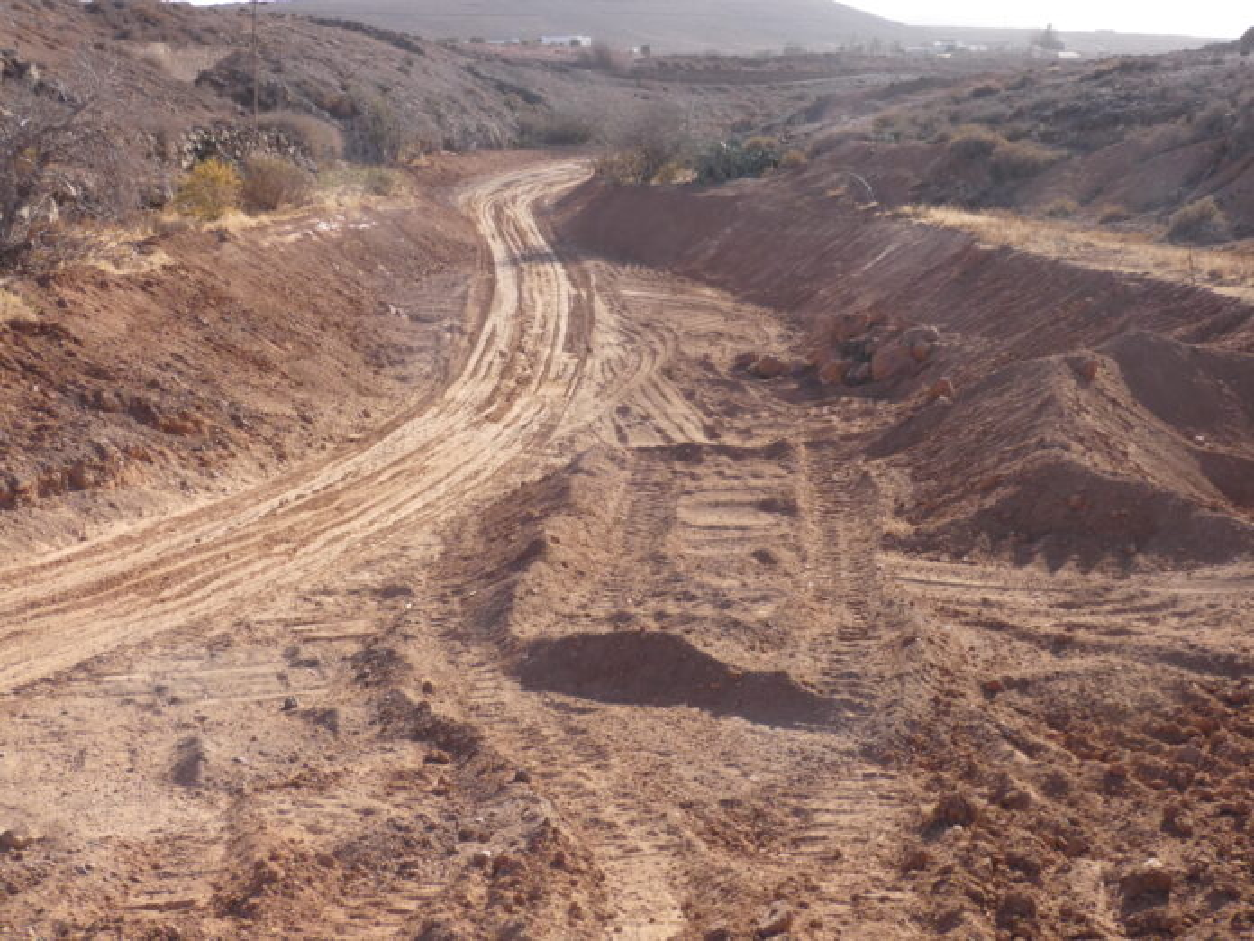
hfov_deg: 47.9
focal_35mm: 39
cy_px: 470
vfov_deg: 36.8
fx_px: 1413
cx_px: 627
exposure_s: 1/1000
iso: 200
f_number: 4
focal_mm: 7.1
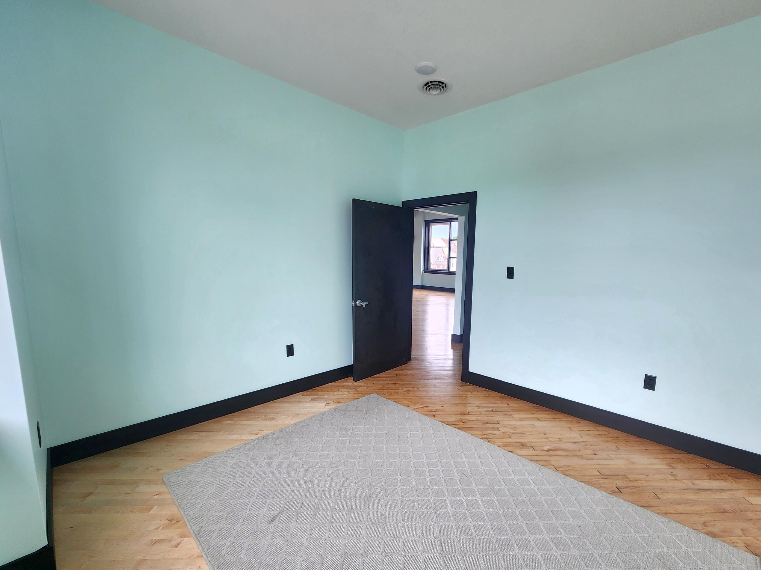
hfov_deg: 101.9
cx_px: 406
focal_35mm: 14
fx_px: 308
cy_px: 302
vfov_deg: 85.6
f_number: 2.2
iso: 80
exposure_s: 1/120
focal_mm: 2.2
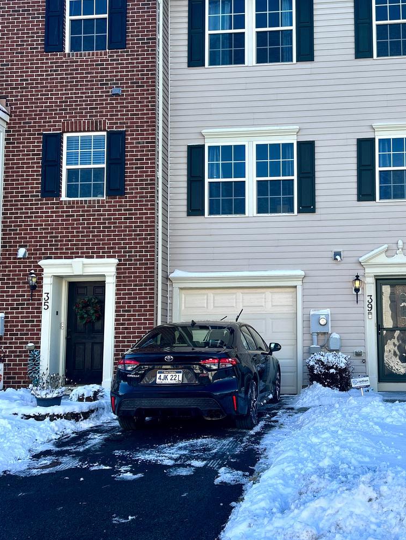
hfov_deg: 35.4
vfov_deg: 46.8
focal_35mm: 40
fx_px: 625
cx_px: 292
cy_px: 277
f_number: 1.5
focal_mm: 5.7
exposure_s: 1/1808
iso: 50
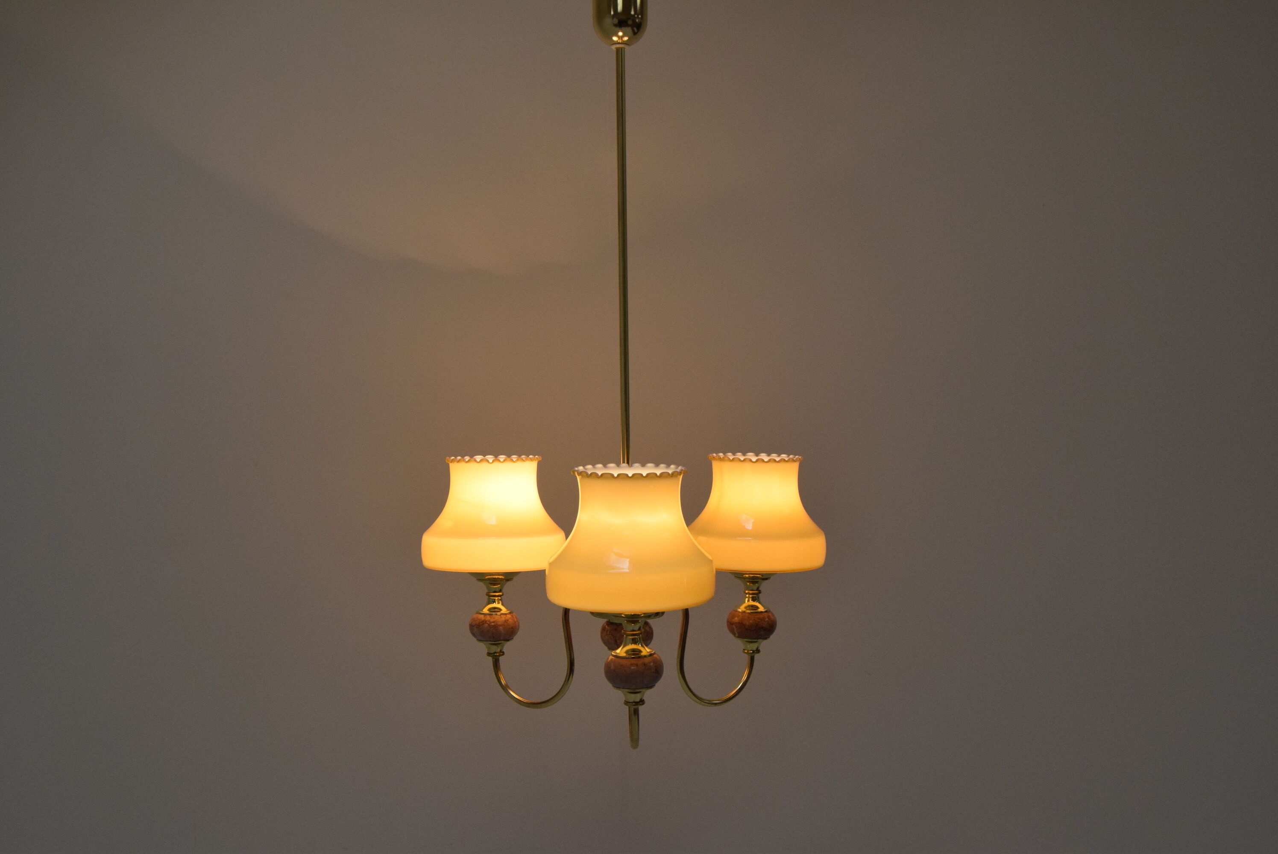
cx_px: 639
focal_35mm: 39
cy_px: 427
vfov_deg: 34.3
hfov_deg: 49.5
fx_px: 1386
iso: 1600
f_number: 10
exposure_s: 1/400
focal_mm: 26
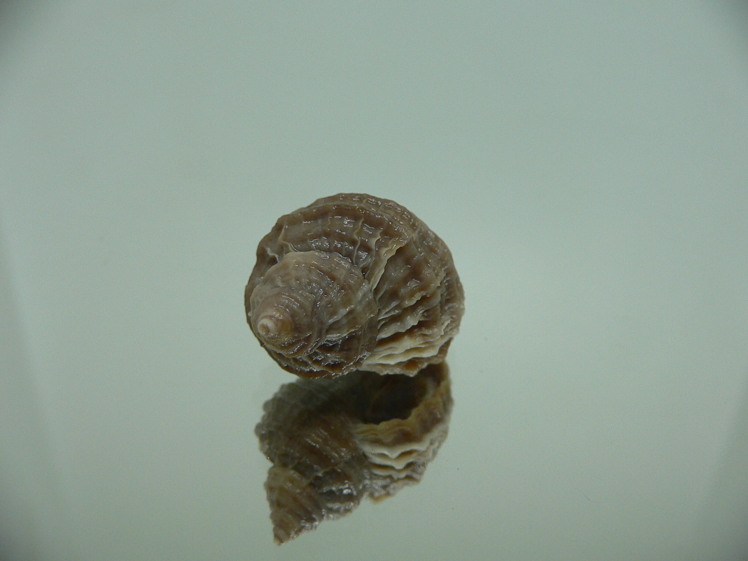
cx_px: 374
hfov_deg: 52.6
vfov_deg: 40.7
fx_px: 756
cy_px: 280
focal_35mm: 35
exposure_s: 1/60
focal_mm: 4.6
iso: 100
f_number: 2.8
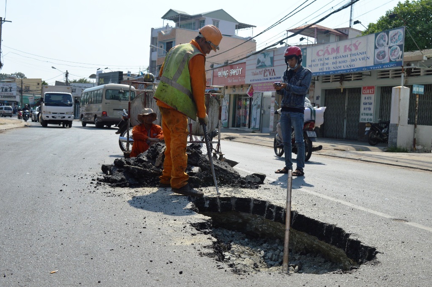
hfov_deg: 46.9
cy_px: 144
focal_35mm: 42
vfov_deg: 32.2
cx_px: 219
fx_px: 498
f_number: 9
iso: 100
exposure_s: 1/320
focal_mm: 27
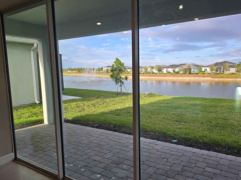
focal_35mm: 27
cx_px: 133
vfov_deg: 51.3
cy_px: 98
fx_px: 188
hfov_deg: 65.2
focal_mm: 6.3
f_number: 1.7
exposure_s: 1/147
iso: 12
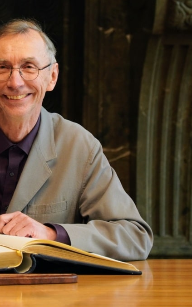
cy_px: 146
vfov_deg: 12.4
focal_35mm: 169
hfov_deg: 7.7
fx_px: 1415
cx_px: 10
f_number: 2.8
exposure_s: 1/160
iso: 500
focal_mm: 70
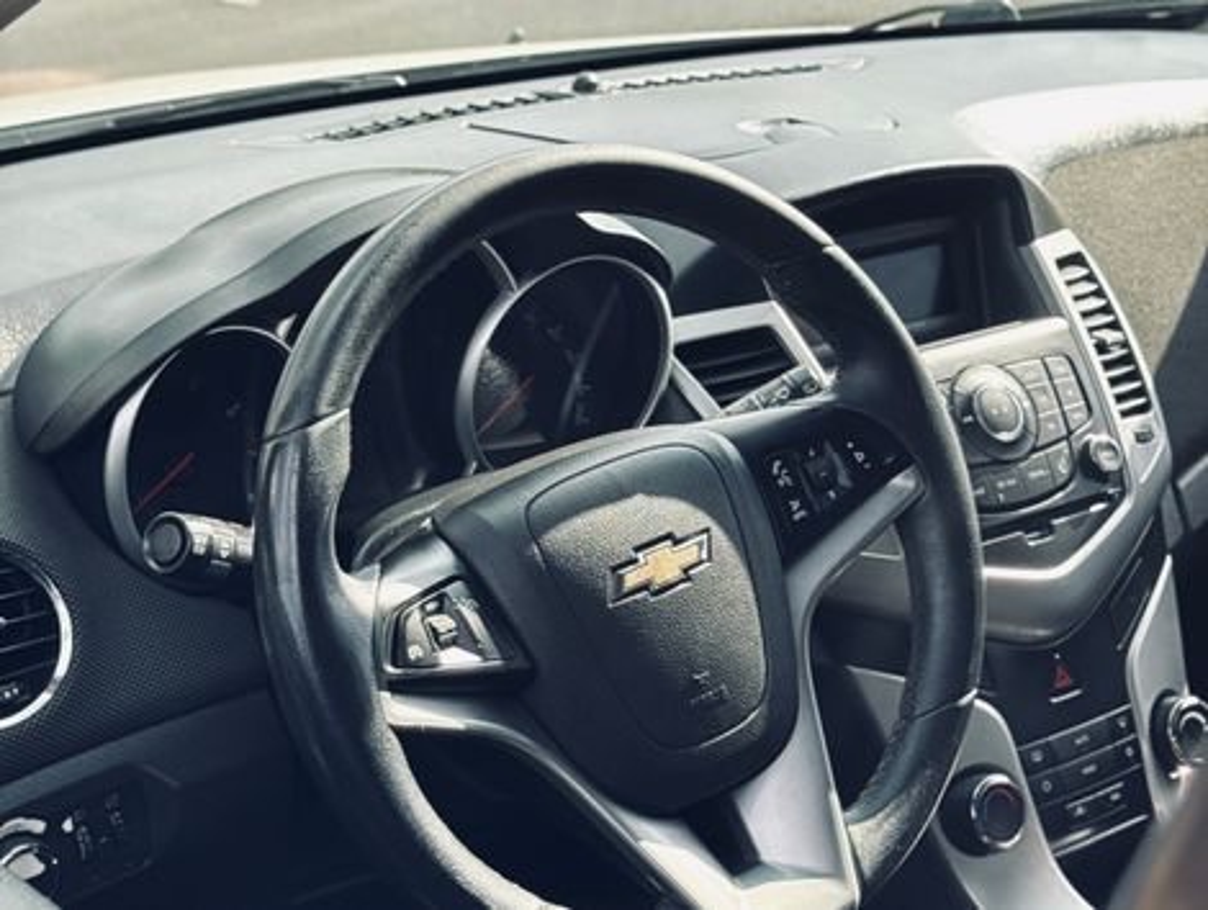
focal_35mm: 48
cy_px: 455
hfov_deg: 39.6
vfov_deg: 30.3
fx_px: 1678
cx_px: 604
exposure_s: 1/347
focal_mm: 6.76
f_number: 1.78
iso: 64
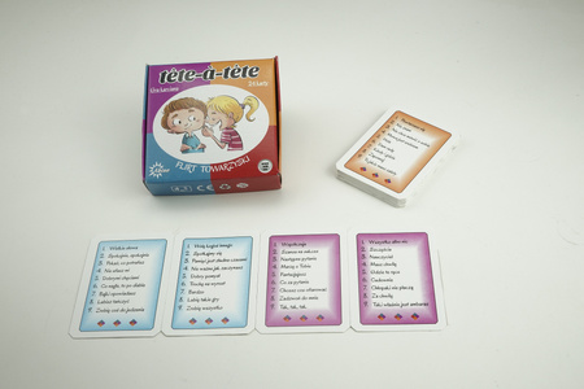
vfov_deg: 28.6
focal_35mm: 47
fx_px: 762
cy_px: 194
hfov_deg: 41.9
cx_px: 292
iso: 320
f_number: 18
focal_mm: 47
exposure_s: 1/13
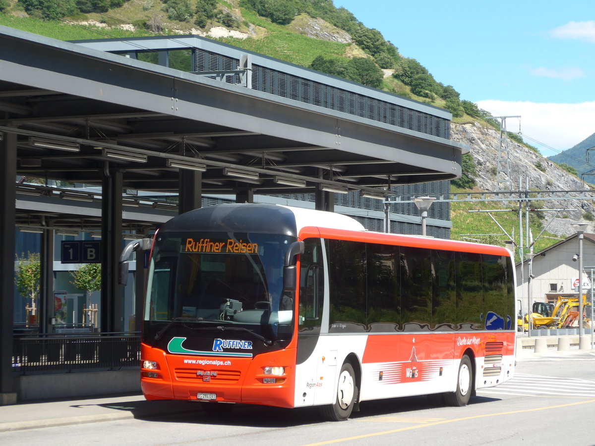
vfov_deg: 12.0
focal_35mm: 124
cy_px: 223
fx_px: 2131
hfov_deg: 15.9
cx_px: 298
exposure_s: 1/250
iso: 80
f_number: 5.2
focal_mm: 24.3
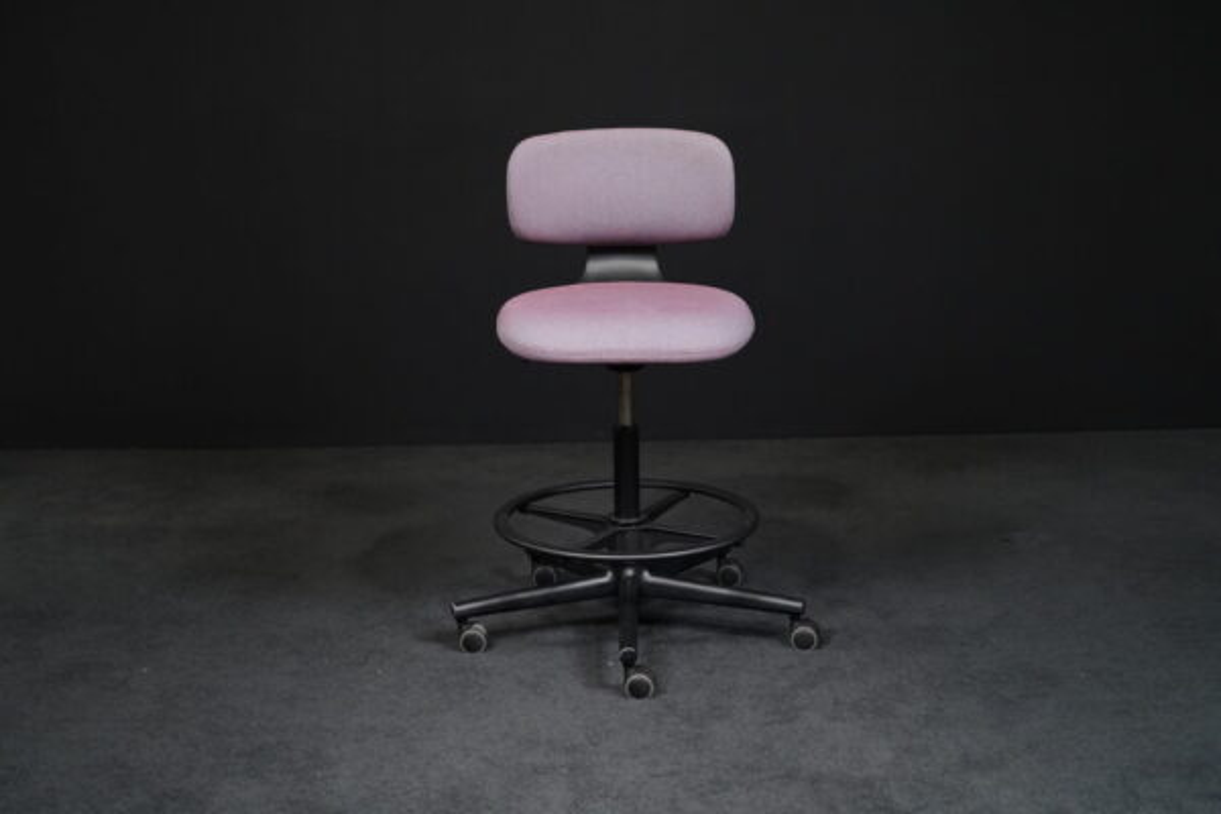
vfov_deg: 27.0
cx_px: 610
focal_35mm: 50
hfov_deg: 39.6
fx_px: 1696
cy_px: 407
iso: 5000
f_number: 7.1
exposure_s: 1/100
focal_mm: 50
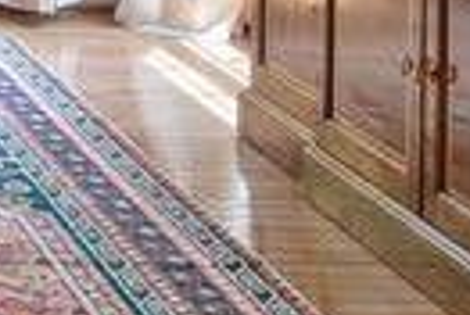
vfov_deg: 10.7
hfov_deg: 14.4
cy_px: -335
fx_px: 1531
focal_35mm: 117
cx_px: -488
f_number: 7.1
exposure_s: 1/3
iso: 160
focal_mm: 10
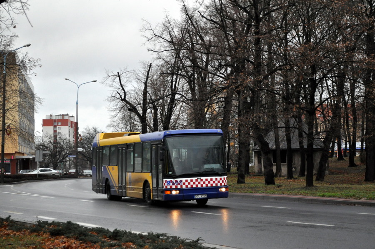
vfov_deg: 16.5
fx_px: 858
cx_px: 188
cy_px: 124
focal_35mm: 82
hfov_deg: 24.6
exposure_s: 1/400
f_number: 5.6
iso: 1600
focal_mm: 55
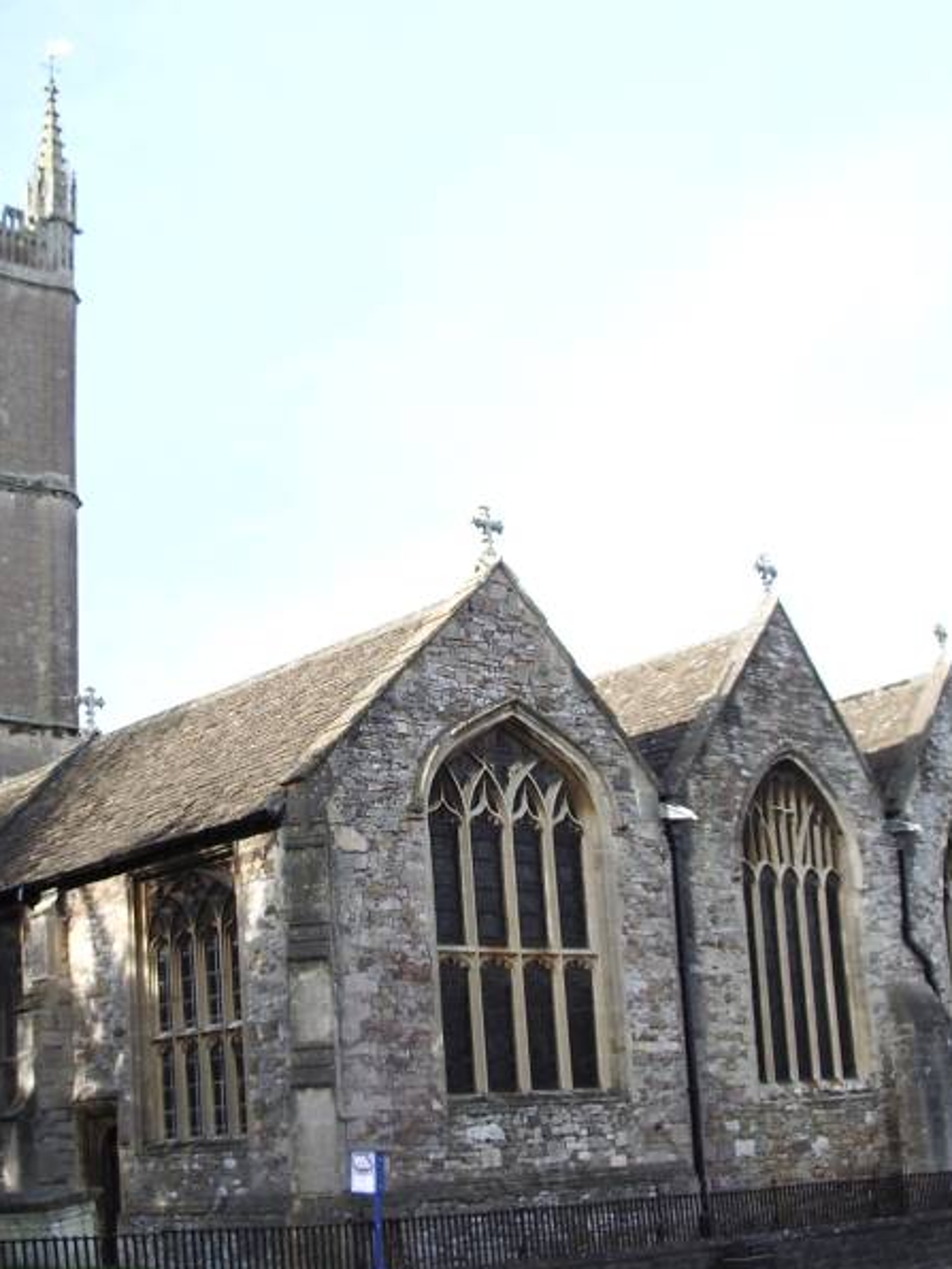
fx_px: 1723
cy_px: 637
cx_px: 334
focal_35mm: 47
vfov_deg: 40.4
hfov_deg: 30.7
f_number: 4.3
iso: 50
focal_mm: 5.8
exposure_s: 1/100
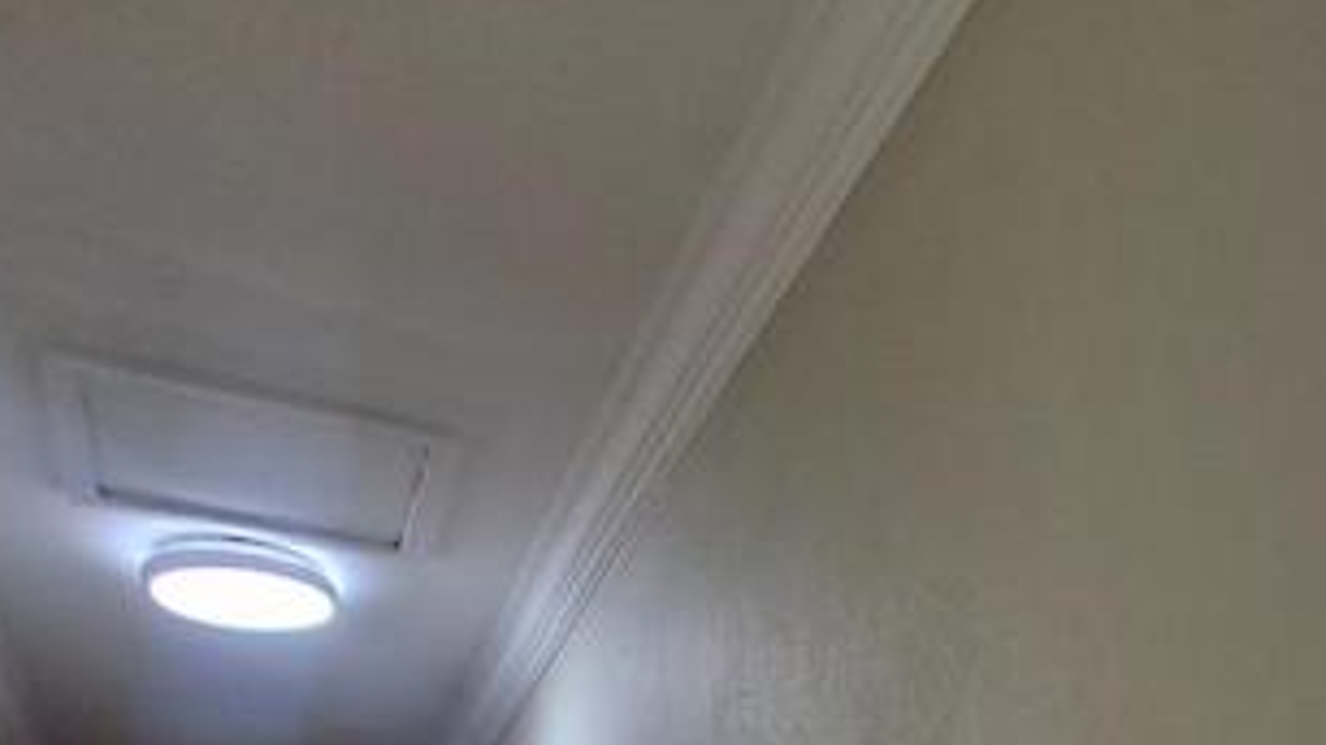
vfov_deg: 23.2
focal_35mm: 37
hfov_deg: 47.0
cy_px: 1217
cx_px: 1261
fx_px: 1301
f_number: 2.2
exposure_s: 1/50
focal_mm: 1.74
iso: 160
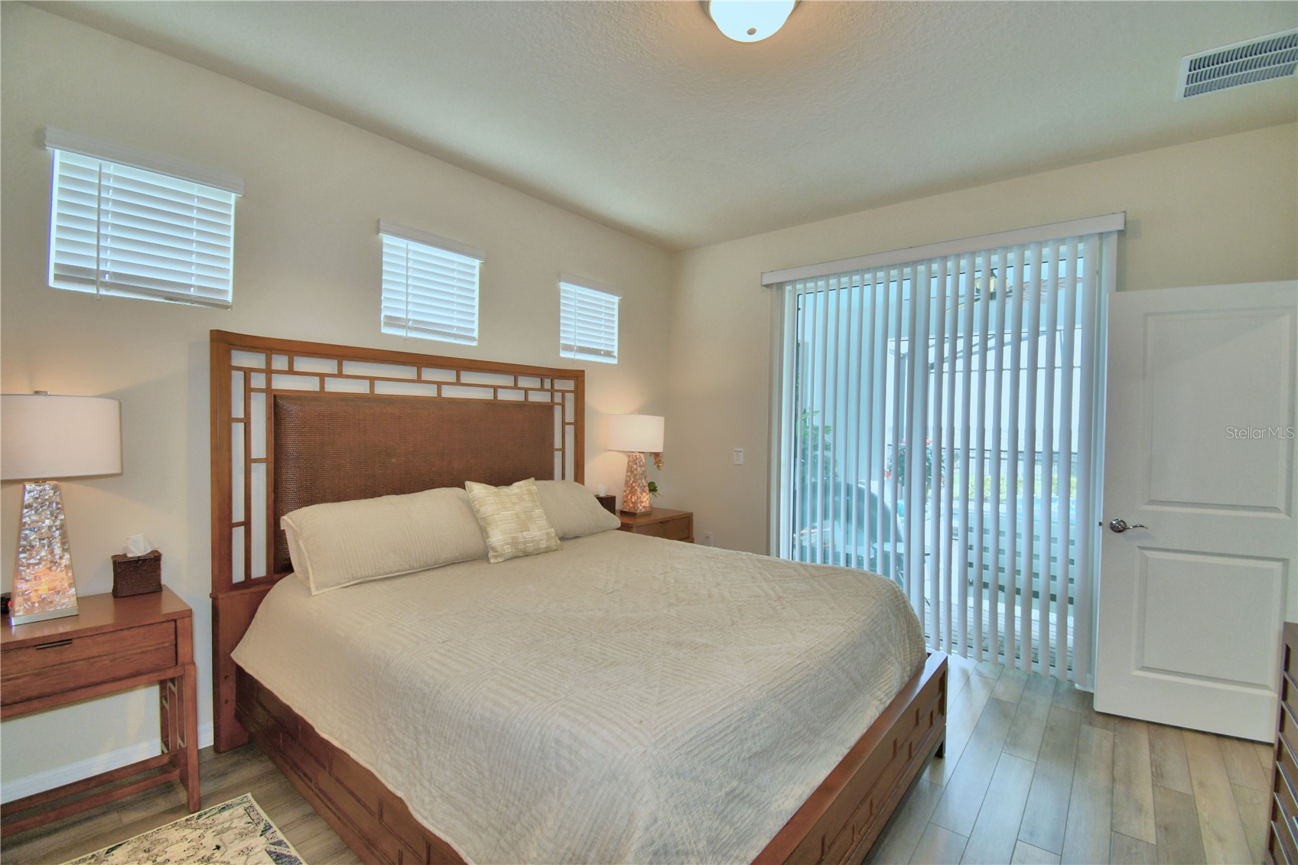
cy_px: 432
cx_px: 649
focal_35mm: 15
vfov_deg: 77.3
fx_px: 541
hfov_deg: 100.4
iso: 200
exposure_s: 1/40
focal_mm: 10
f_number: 4.5
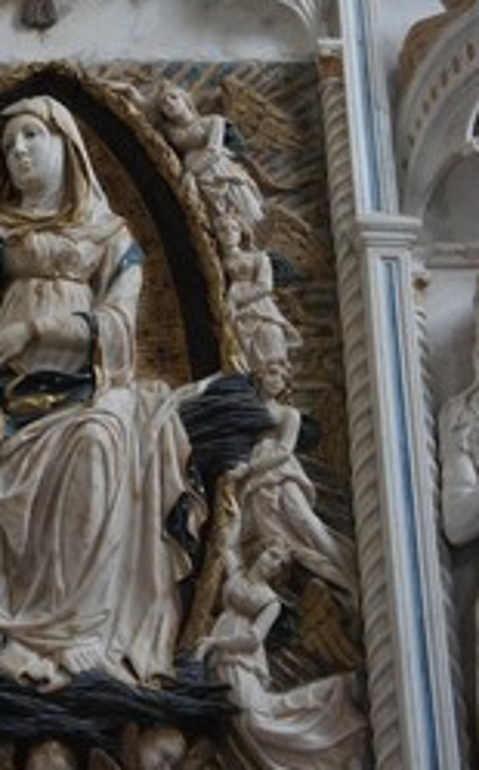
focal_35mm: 99
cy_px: 365
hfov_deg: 13.1
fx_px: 2073
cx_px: 49
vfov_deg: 21.0
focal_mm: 35
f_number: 4.5
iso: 1600
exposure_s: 1/50
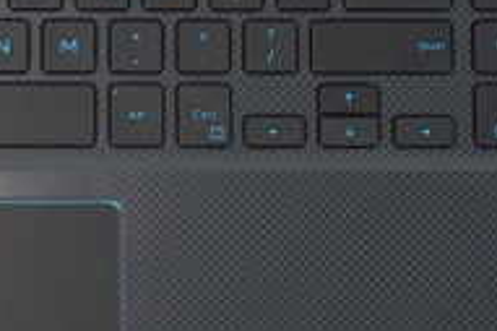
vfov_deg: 10.0
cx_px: 86
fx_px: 1884
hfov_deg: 14.9
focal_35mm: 137
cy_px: 112
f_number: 3.5
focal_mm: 29
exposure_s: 1/30
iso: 100
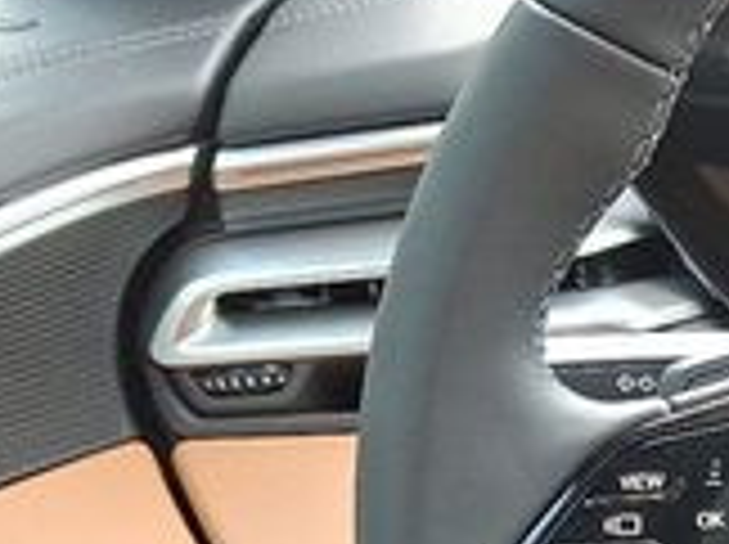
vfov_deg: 14.7
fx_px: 2082
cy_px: 508
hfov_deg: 16.8
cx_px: 1269
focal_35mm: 99
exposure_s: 1/120
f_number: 1.8
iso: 34
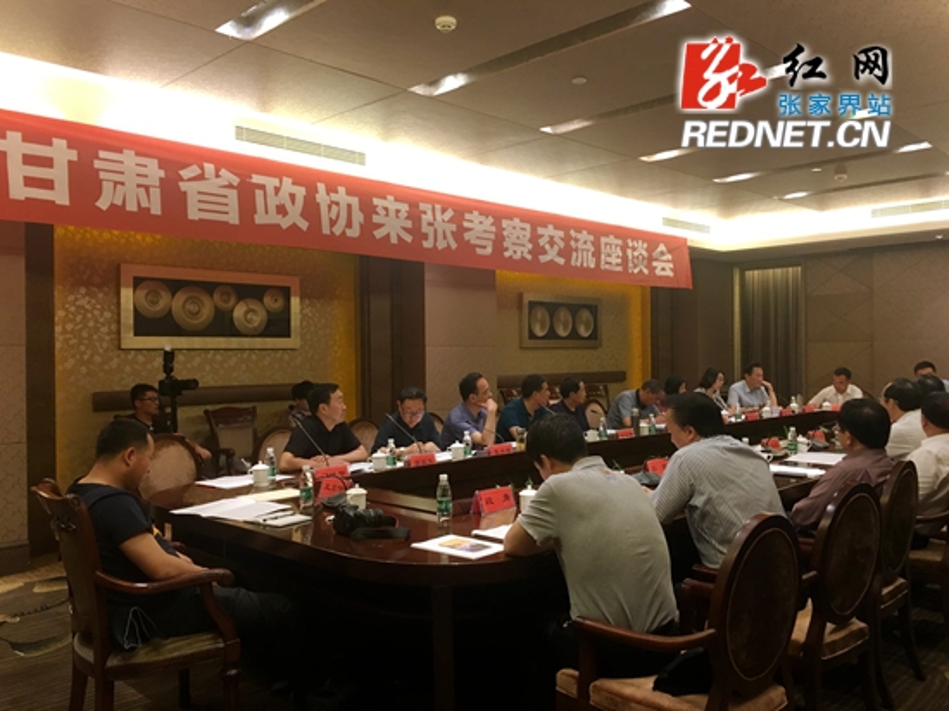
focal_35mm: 29
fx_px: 795
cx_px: 474
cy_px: 356
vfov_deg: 48.2
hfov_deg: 61.7
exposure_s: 1/33
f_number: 2.2
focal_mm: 4.15
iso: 125
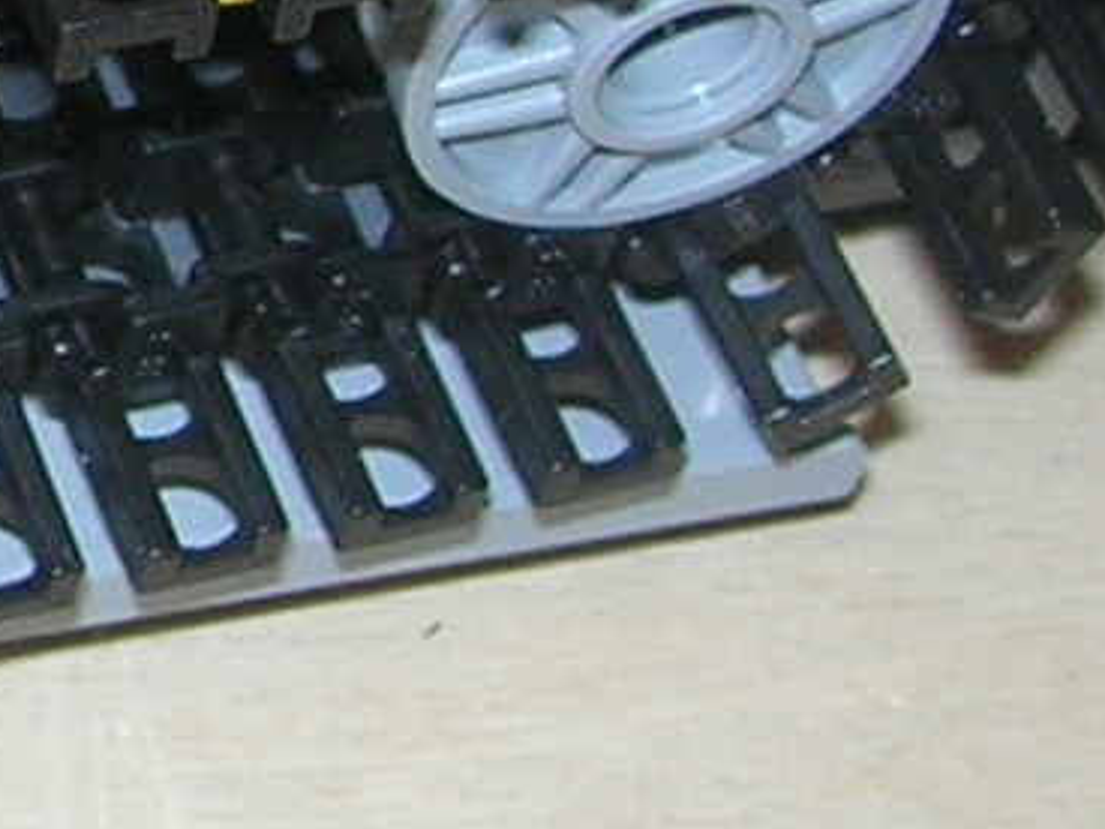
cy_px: -141
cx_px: -1030
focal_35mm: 268
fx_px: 8555
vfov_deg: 5.5
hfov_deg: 7.1
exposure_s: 1/60.1
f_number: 2.8
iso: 64
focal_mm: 7.8
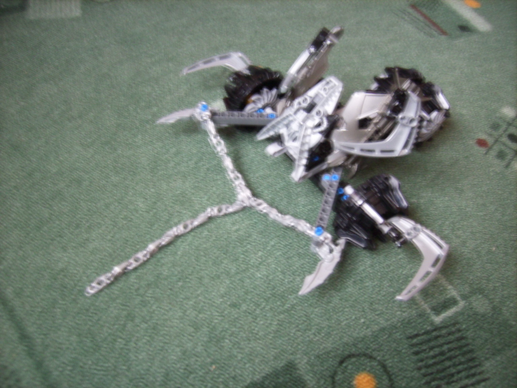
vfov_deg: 44.2
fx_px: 478
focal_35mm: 32
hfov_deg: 56.8
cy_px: 194
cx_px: 258
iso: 50
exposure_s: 1
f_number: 2.8
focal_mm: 5.99
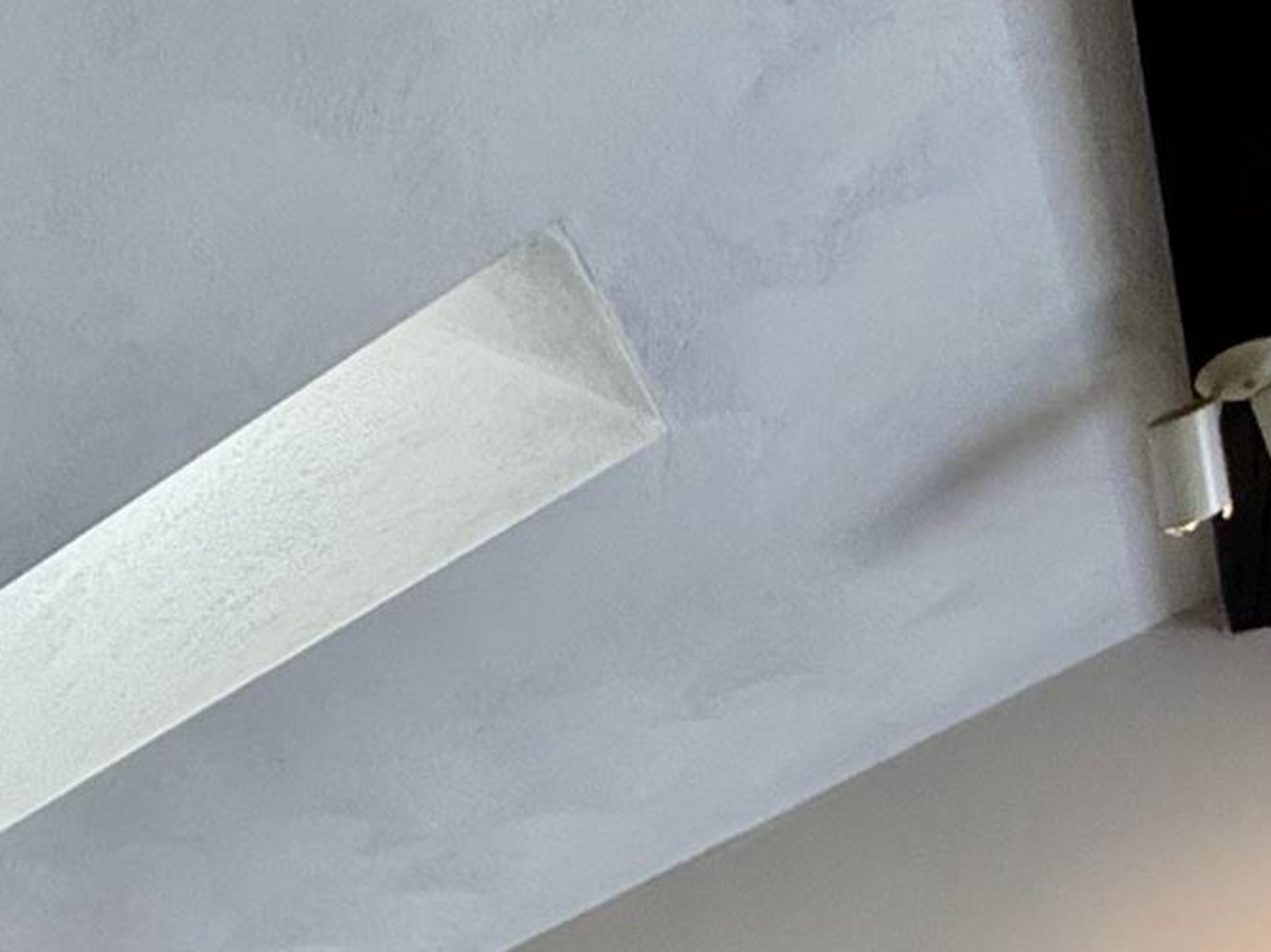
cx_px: -90
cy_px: 1996
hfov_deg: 27.5
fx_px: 2386
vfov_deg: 16.3
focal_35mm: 65
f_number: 2.2
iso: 125
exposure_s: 1/120
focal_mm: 2.22
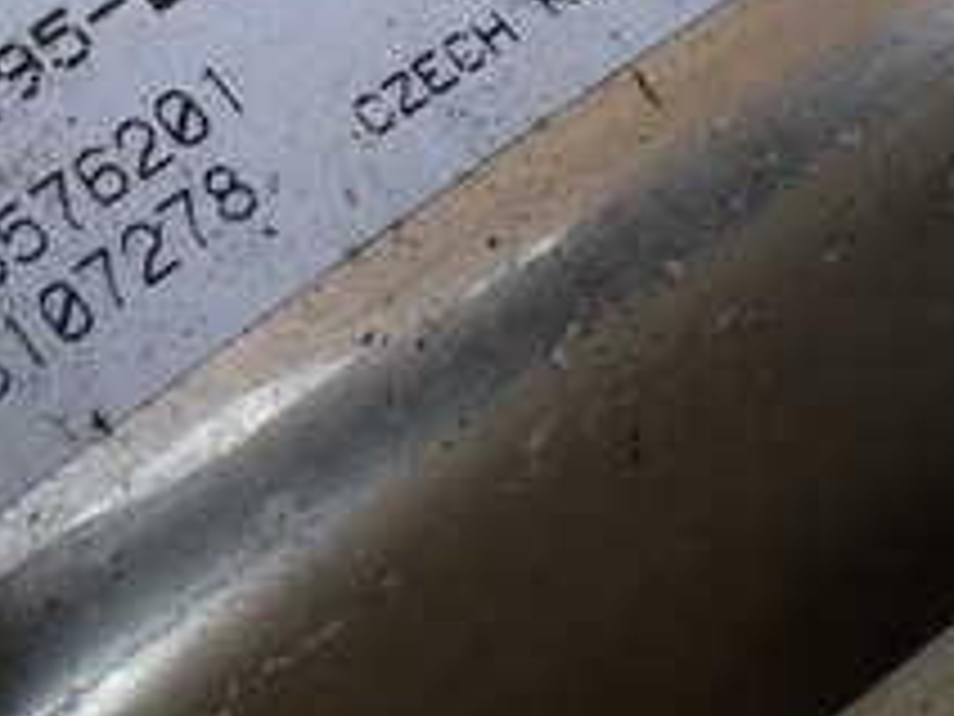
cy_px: 50
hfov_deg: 22.5
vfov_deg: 17.1
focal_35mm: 85
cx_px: 117
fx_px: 2343
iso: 100
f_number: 3.2
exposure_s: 1/125
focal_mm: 5.4
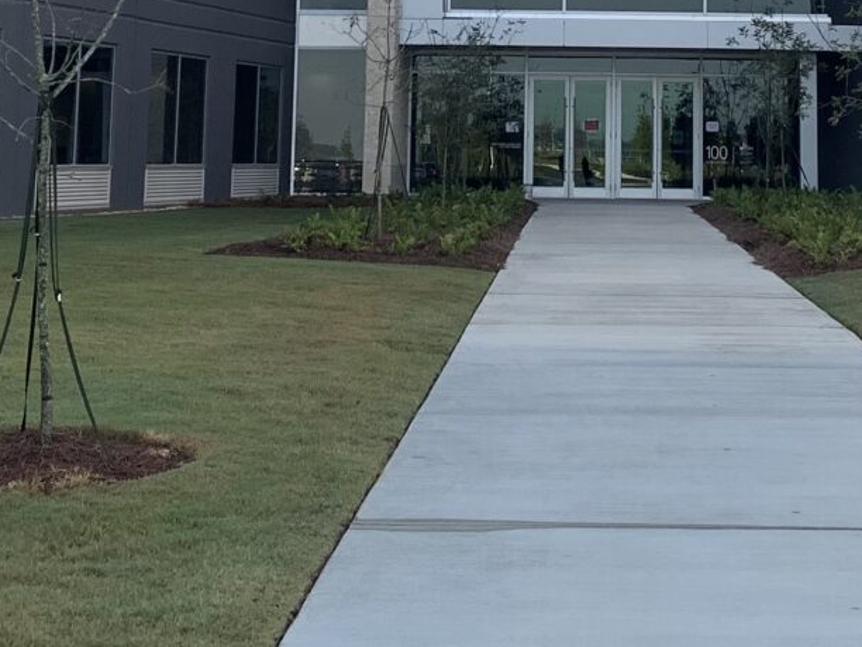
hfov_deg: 22.4
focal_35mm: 87
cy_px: -131
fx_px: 2166
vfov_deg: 16.3
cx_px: 555
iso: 25
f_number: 1.8
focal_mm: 4.25
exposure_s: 1/722
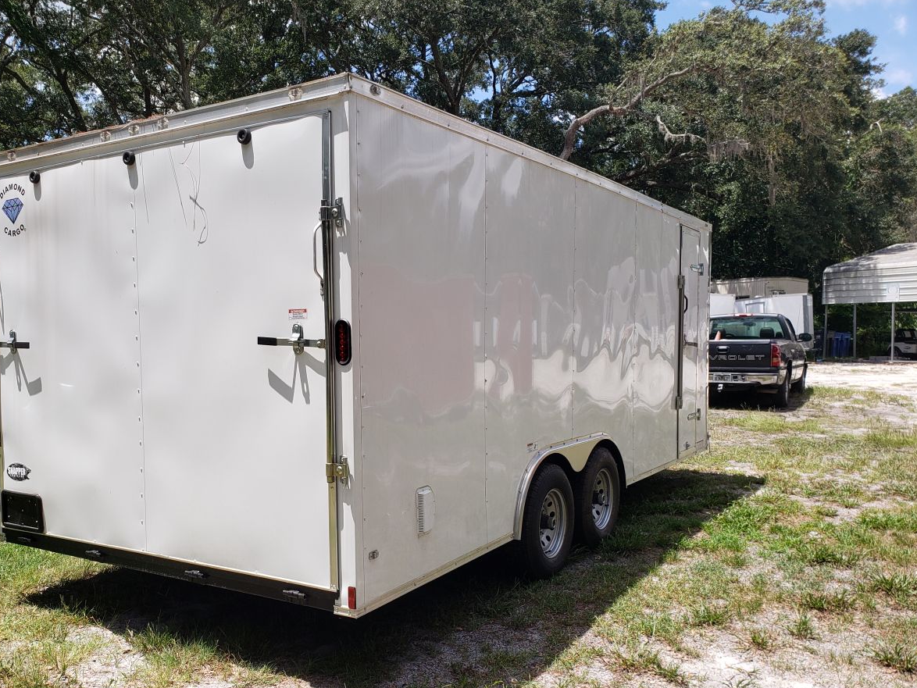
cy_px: 391
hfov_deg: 58.0
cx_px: 385
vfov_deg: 45.3
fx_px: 821
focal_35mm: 31
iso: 50
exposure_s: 1/1019
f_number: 2.4
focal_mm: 4.3
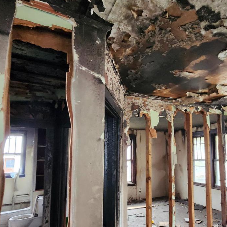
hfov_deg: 62.0
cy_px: 132
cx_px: 165
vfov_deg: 64.6
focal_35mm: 24
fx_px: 178
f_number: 2.2
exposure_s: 1/30
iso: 640
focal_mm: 1.74
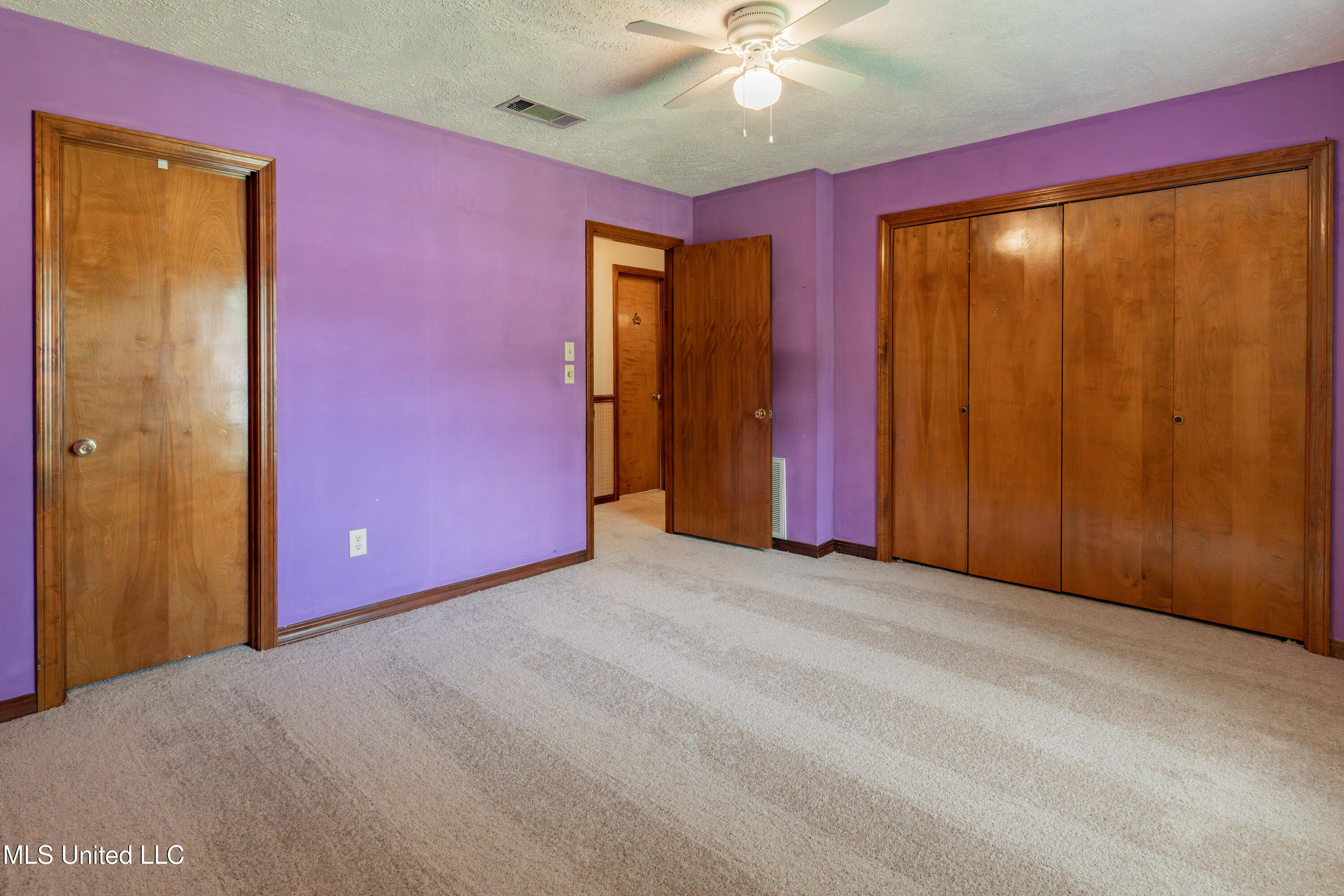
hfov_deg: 93.3
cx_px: 672
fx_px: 635
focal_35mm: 17
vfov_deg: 70.4
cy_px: 448
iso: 1250
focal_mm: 17
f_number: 5.6
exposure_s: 1/40
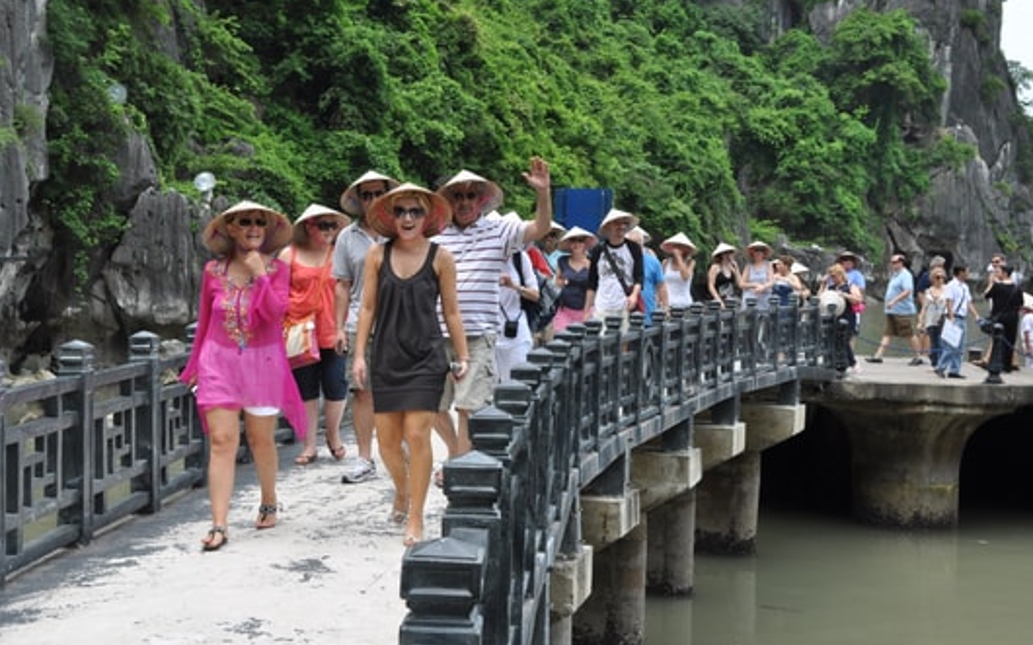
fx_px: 1535
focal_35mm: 55
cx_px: 520
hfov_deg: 37.2
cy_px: 329
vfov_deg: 23.7
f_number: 8
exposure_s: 1/250
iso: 250
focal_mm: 35
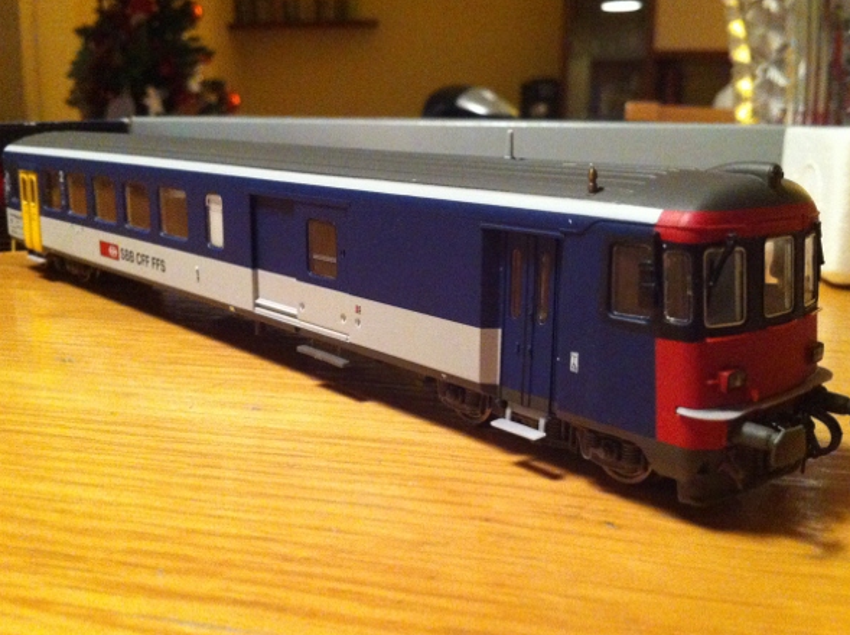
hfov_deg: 49.0
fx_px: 932
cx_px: 447
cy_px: 325
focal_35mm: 38
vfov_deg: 37.6
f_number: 2.8
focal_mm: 3.85
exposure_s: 1/17
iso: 800
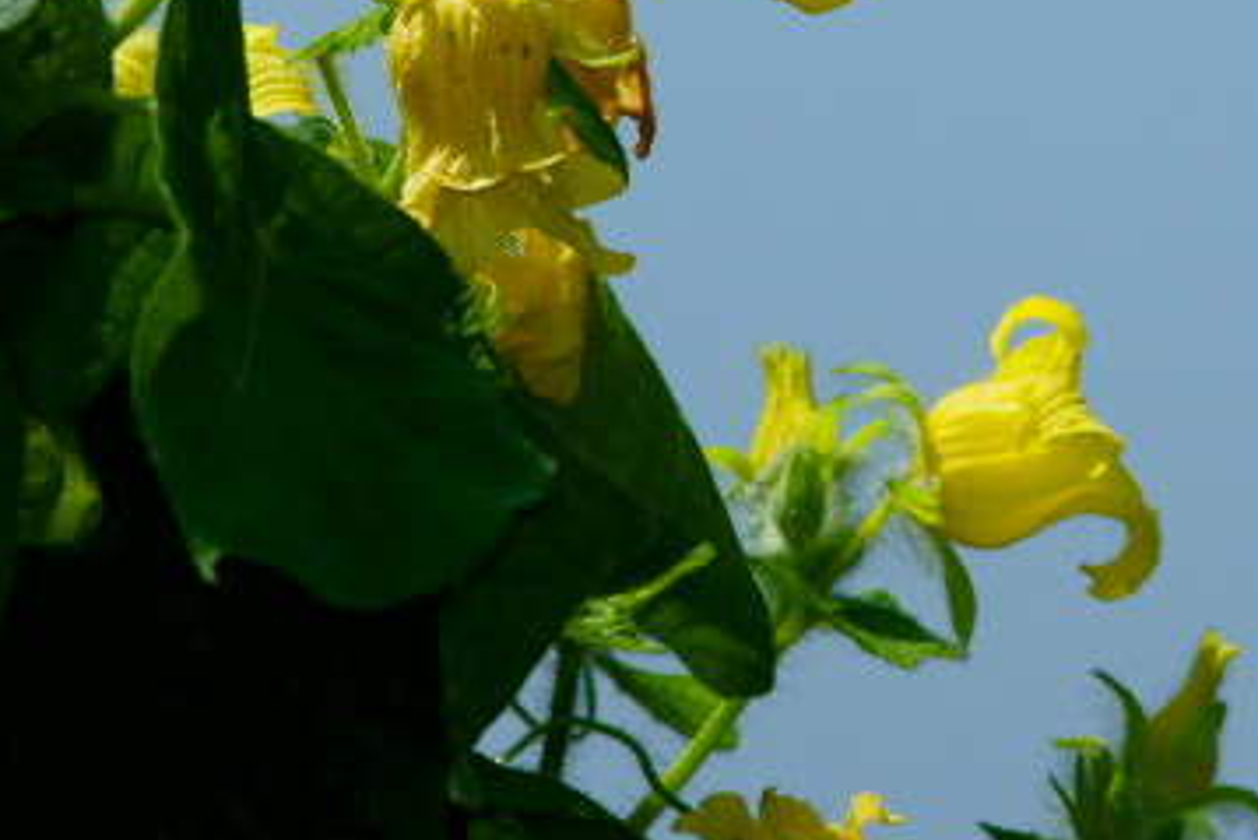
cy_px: -95
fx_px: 35166
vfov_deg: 1.4
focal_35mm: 1006
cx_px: 1233
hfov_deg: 2.0
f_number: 16
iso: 100
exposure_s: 1/200
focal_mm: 400
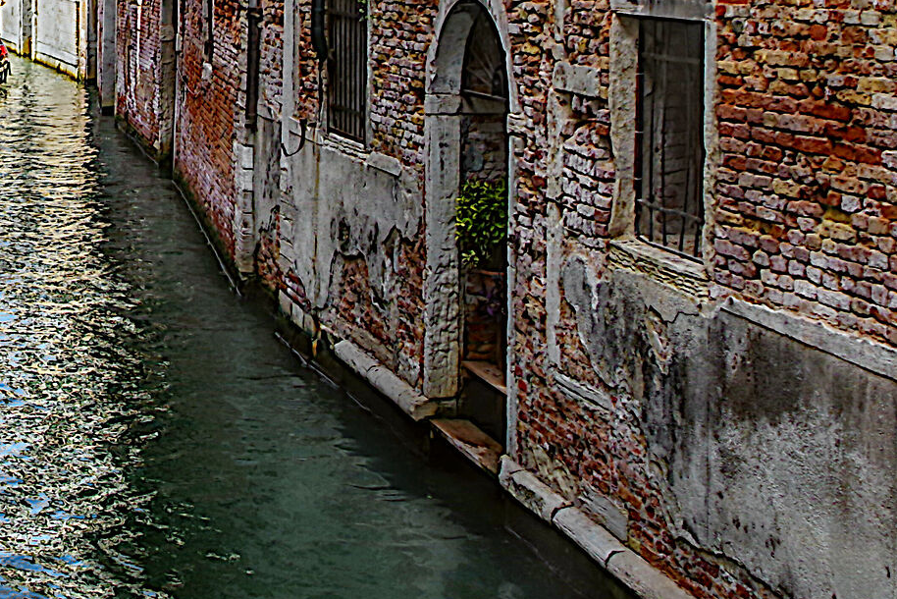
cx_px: -80
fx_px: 1570
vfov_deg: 20.5
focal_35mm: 63
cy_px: -81
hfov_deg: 29.0
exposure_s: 1/1000
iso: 400
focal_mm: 16
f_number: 5
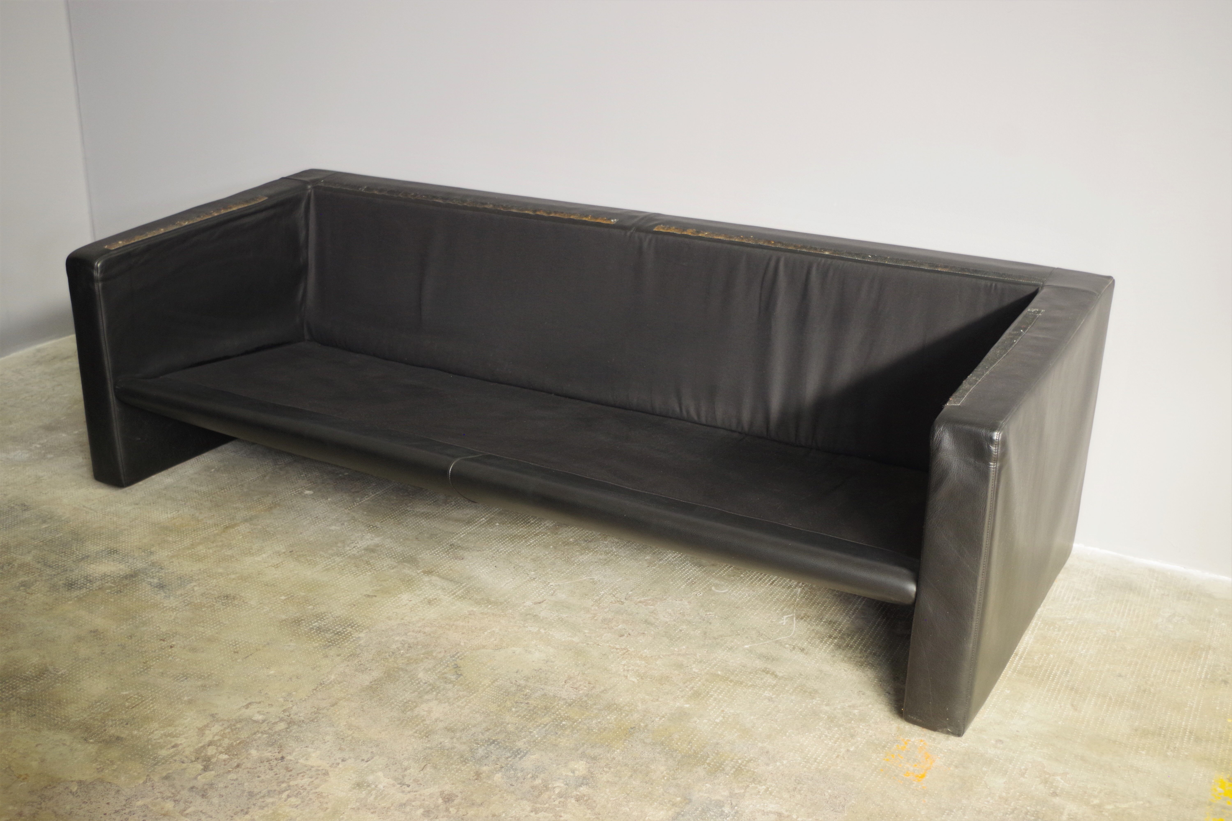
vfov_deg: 34.2
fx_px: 1335
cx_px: 616
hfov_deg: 49.6
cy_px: 410
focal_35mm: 39
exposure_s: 1/40
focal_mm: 26.25
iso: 800
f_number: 4
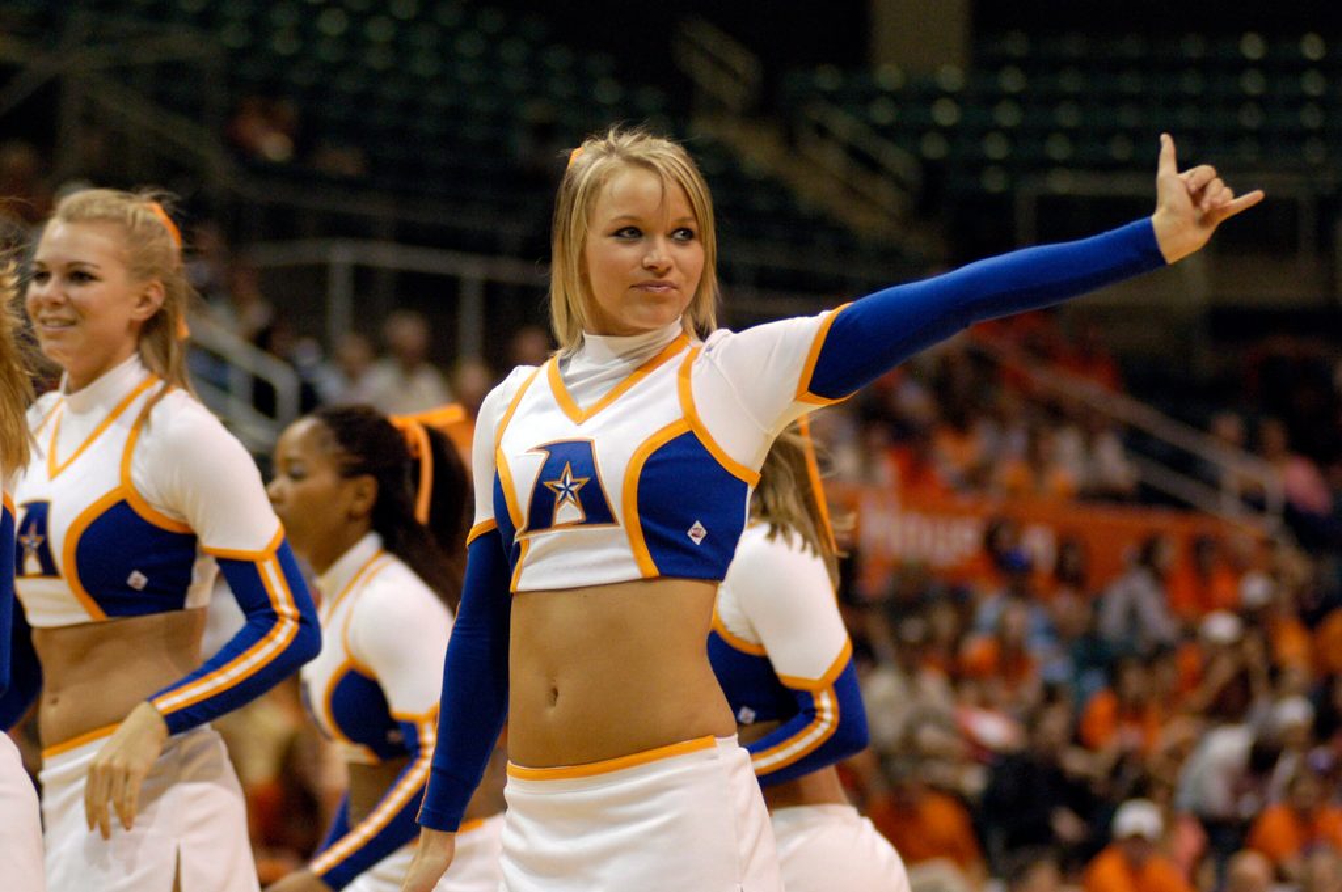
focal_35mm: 174
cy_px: 446
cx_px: 671
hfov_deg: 11.8
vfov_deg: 7.9
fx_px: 6481
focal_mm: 116
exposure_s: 1/320
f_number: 2.8
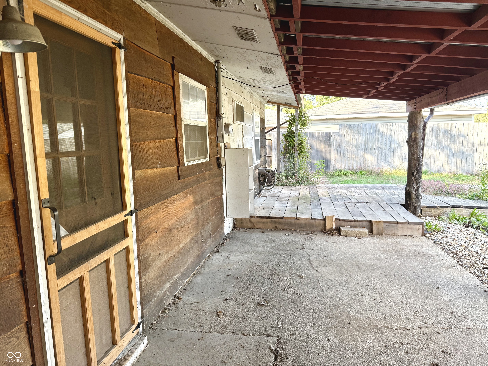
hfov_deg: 71.6
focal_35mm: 24
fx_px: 338
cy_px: 183
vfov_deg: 56.8
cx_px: 244
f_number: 1.78
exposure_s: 1/293
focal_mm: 6.76
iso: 100
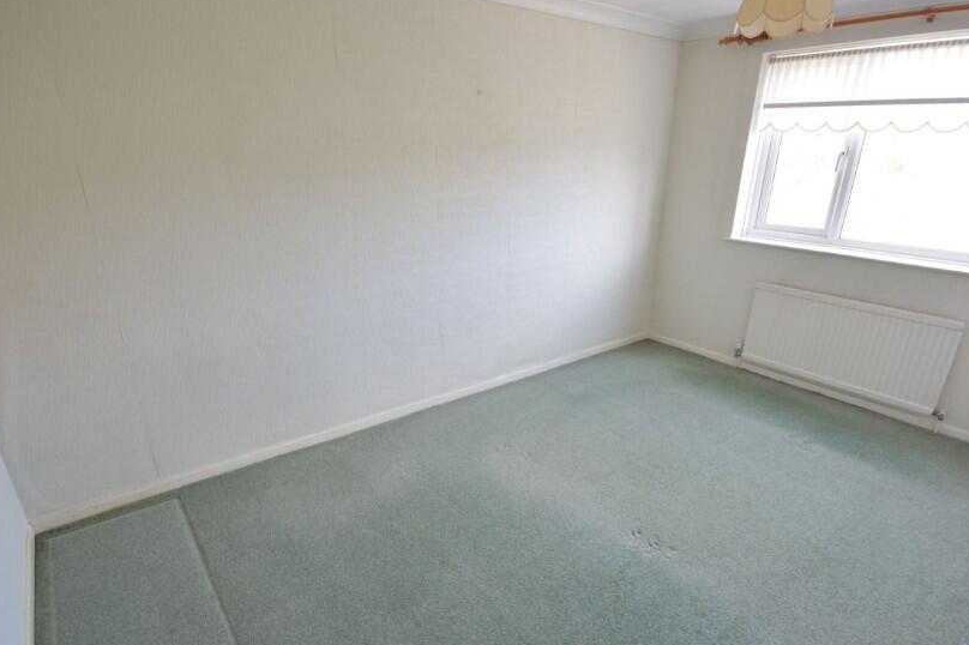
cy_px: 372
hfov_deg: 86.9
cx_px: 506
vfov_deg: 64.2
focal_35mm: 19
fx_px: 511
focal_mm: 10
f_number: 8
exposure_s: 1/25
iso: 400
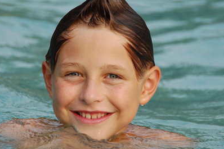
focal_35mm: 363
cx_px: 103
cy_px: 66
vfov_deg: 3.8
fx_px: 2256
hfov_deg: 5.7
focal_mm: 175
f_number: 6.3
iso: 800
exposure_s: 1/1000
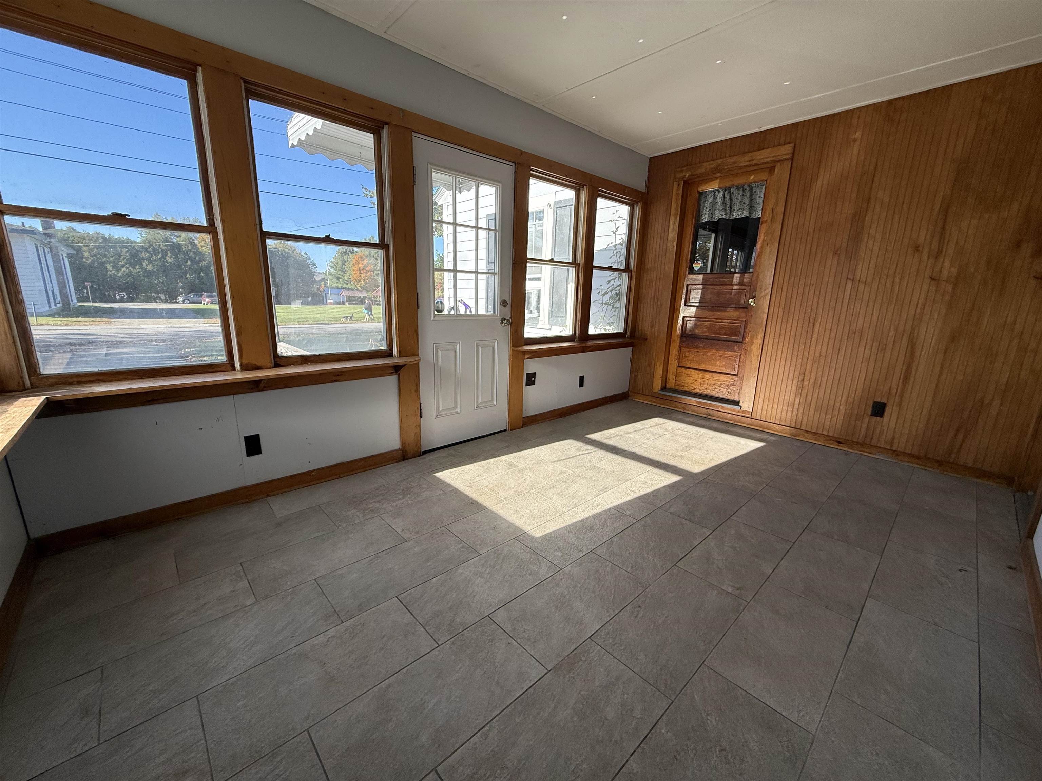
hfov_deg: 102.1
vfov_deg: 85.7
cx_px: 521
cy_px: 390
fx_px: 421
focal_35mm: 14
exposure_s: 1/379
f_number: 2.2
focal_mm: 2.22
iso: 64
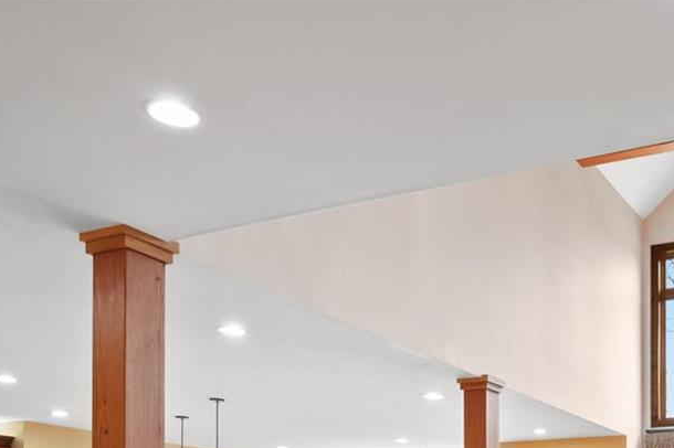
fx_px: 786
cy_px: 583
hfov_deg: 42.6
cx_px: 604
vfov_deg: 26.9
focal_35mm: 42
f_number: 8
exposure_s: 1/3
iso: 400
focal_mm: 8
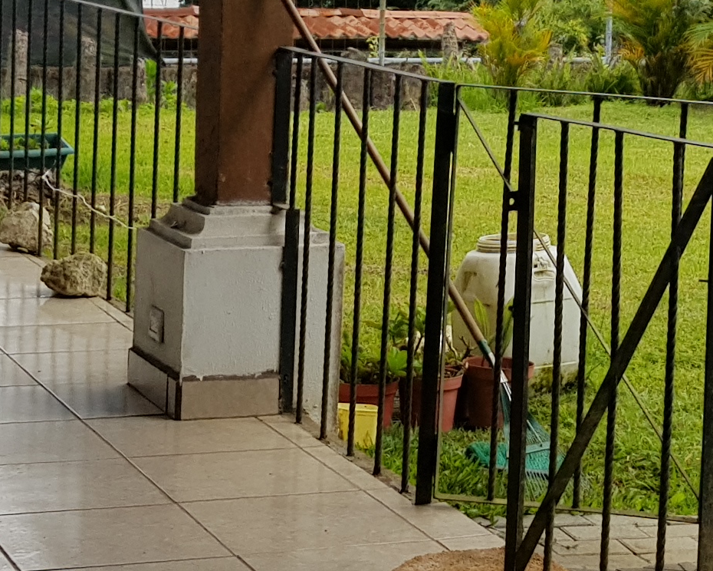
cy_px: 74
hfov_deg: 17.3
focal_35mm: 110
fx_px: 2321
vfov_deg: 13.9
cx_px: 560
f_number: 1.7
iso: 40
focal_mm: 4.2
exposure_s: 1/1428
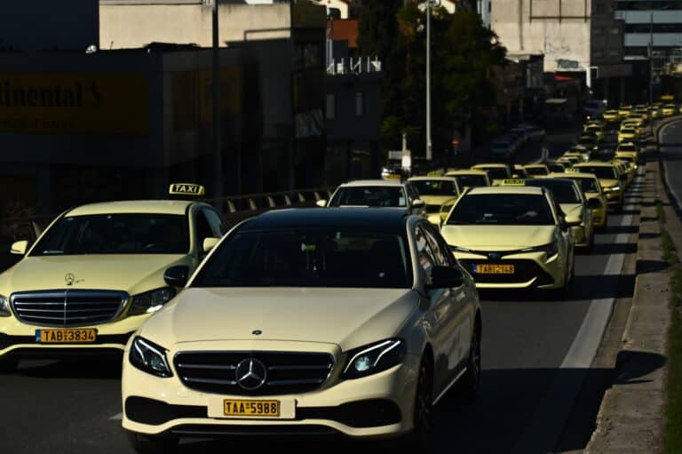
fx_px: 1988
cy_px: 227
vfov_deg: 13.0
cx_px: 341
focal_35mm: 105
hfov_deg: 19.5
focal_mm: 70
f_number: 4
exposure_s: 1/26000
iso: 1000
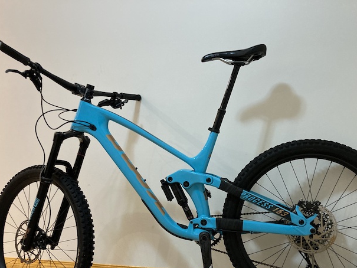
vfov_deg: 38.3
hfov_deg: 50.1
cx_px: 187
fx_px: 382
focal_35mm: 37
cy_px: 177
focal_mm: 3.99
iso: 320
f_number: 1.8
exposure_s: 1/60
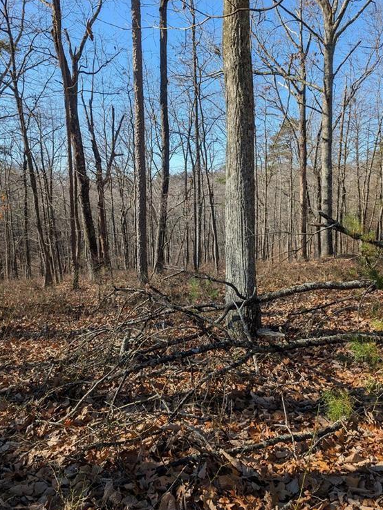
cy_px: 263
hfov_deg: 54.9
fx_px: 369
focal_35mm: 25
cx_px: 193
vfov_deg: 69.4
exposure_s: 1/573
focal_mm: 6.9
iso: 21
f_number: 1.68
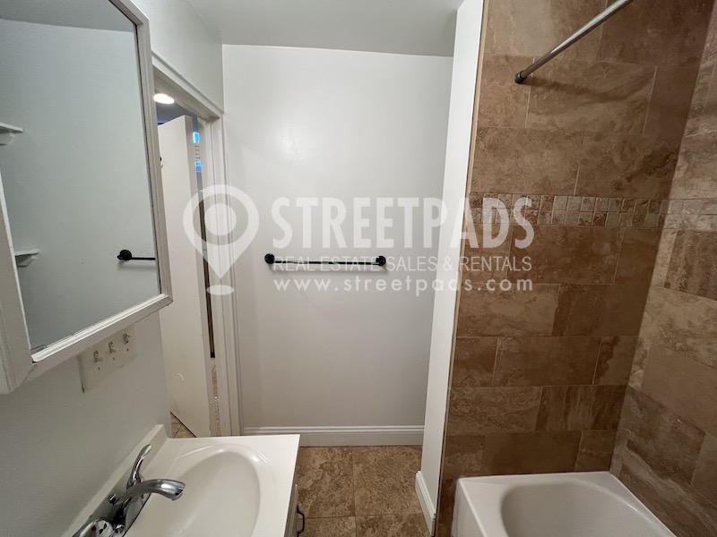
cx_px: 358
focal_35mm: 13
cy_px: 268
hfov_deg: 106.2
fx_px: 269
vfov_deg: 89.9
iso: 200
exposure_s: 1/120
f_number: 1.8
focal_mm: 1.57
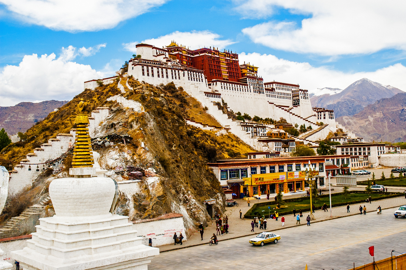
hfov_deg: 45.0
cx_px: 203
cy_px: 135
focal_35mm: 44
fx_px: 490
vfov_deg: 30.8
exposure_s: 1/640
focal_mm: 29
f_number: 7.1
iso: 250
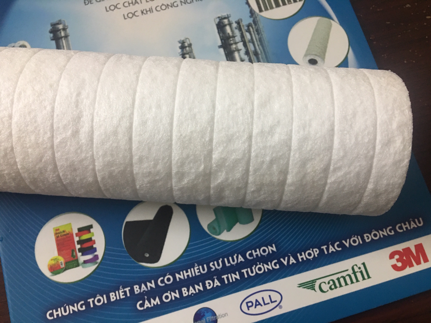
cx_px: 216
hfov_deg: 61.7
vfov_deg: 48.2
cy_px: 162
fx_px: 361
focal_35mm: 29
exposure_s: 1/15
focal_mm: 4.15
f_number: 2.2
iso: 80
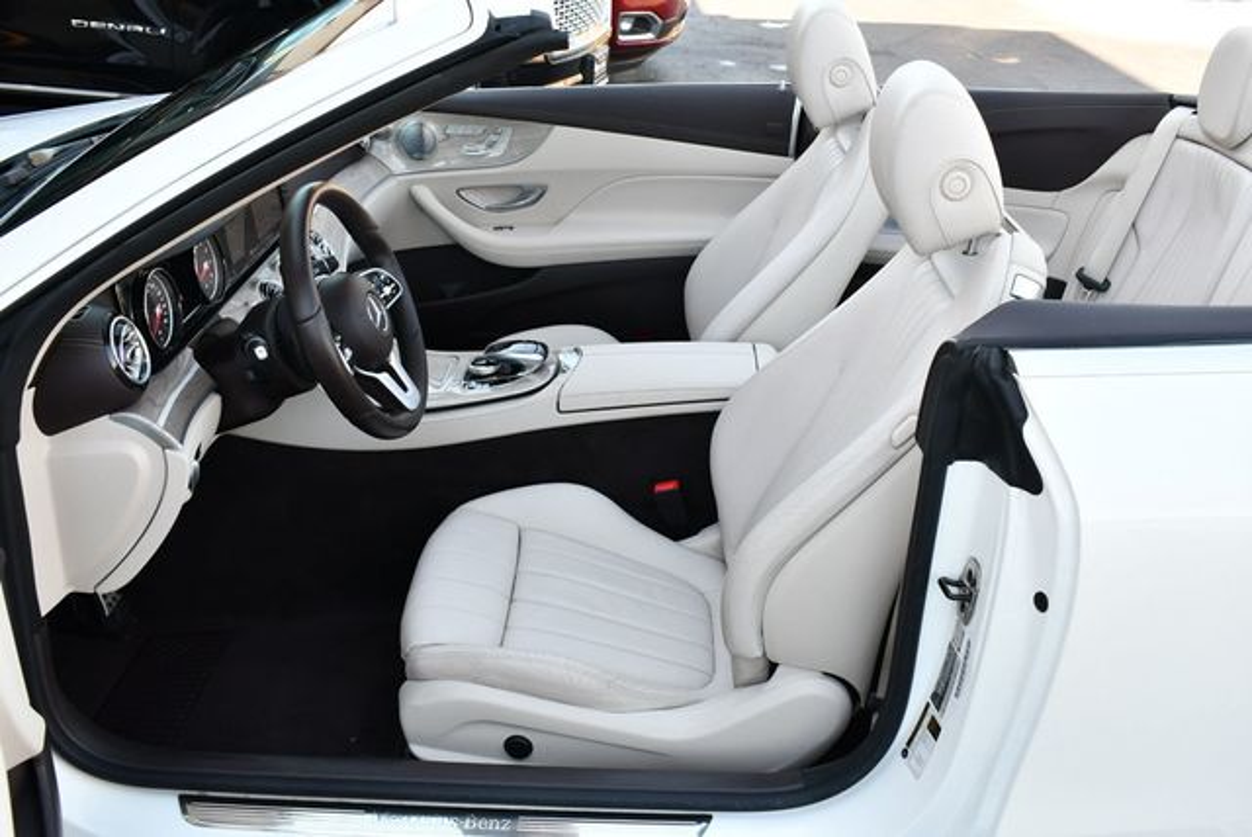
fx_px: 1253
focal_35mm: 36
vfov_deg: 36.9
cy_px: 418
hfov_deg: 53.1
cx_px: 626
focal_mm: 18
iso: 400
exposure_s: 1/250
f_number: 4.5
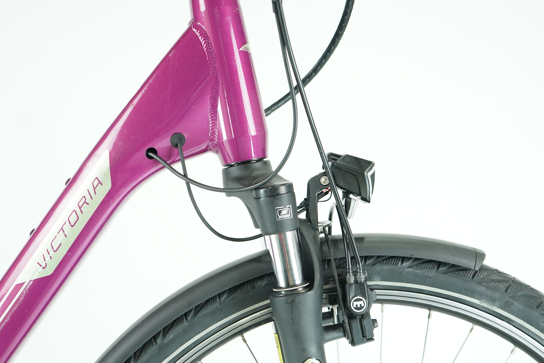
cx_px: 286
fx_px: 786
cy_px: 237
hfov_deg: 38.2
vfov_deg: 25.9
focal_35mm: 52
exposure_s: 1/200
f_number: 4
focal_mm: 38
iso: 2000
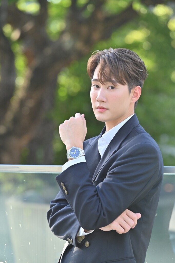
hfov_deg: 9.5
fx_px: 1058
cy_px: 132
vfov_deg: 14.2
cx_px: 88
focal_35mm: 145
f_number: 4
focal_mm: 145
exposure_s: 1/800
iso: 640
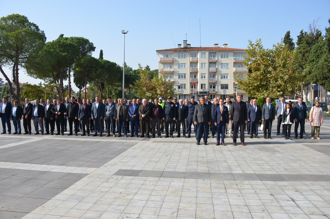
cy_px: 110
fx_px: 247
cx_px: 165
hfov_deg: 67.5
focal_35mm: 27
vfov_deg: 47.7
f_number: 8
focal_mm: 18
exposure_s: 1/250
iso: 100
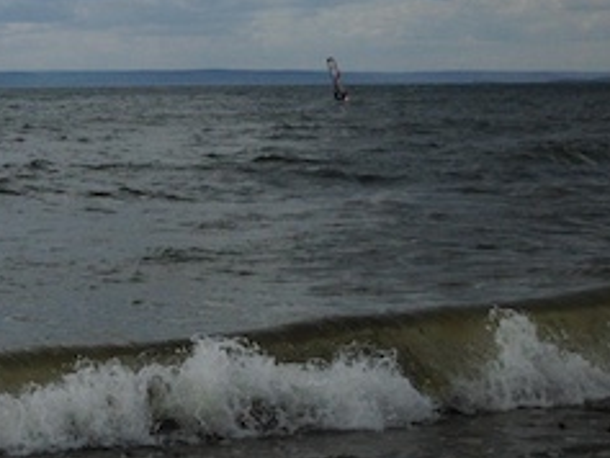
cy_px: -8
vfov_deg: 16.3
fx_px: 1569
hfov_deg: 20.0
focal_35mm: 89
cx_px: -201
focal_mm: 4.12
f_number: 2.4
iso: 50
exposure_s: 1/4184
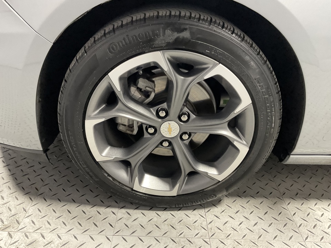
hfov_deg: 61.7
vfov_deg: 48.2
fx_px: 277
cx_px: 166
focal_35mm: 29
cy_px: 124
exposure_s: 1/60
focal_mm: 3
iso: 200
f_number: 1.8
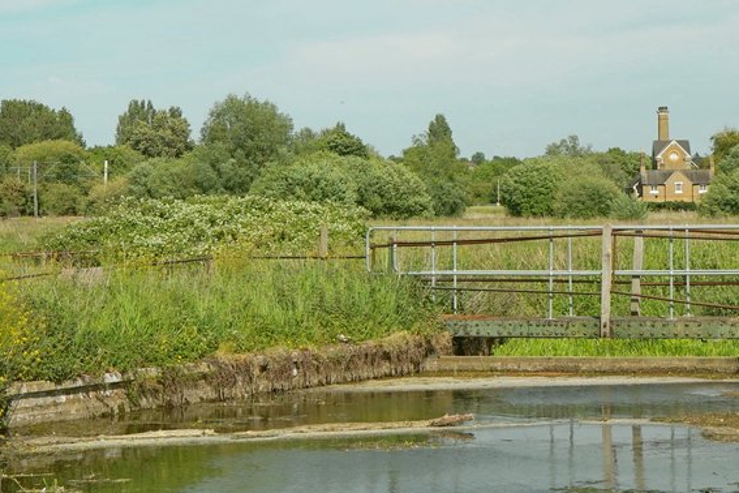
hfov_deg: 16.9
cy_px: 130
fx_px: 2443
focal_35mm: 119
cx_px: 679
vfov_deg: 11.5
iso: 100
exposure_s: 1/160
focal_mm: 45
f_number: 9
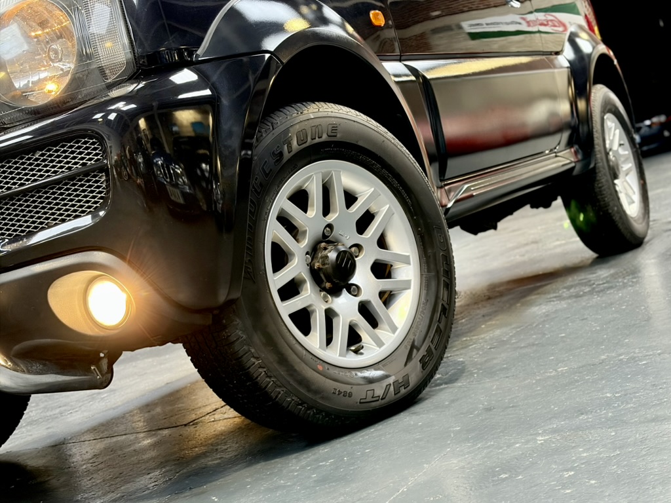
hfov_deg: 36.8
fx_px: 1008
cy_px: 252
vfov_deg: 28.0
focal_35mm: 52
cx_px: 336
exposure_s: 1/40
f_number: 1.6
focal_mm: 5.96
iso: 160
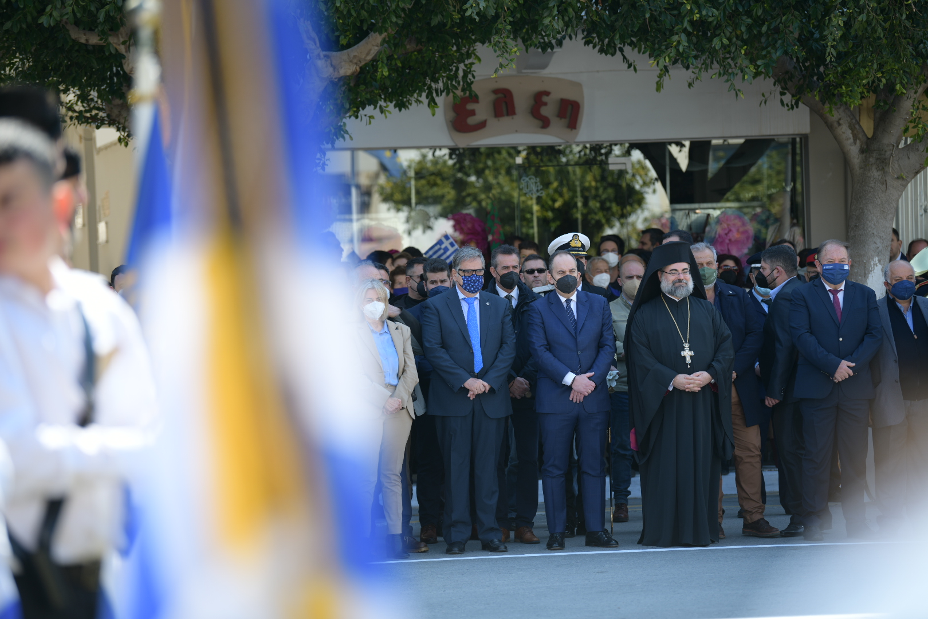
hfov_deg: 14.7
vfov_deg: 9.8
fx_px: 3609
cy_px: 310
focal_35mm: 140
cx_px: 464
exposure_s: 1/200
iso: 64
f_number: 2.8
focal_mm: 140
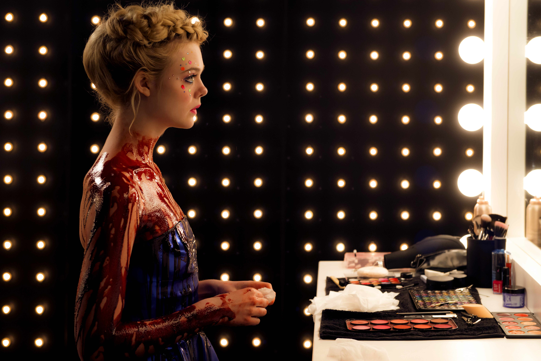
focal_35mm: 62
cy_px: 180
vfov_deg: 21.9
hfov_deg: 32.4
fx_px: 932
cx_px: 270
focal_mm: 62
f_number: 4
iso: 1600
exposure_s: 1/125
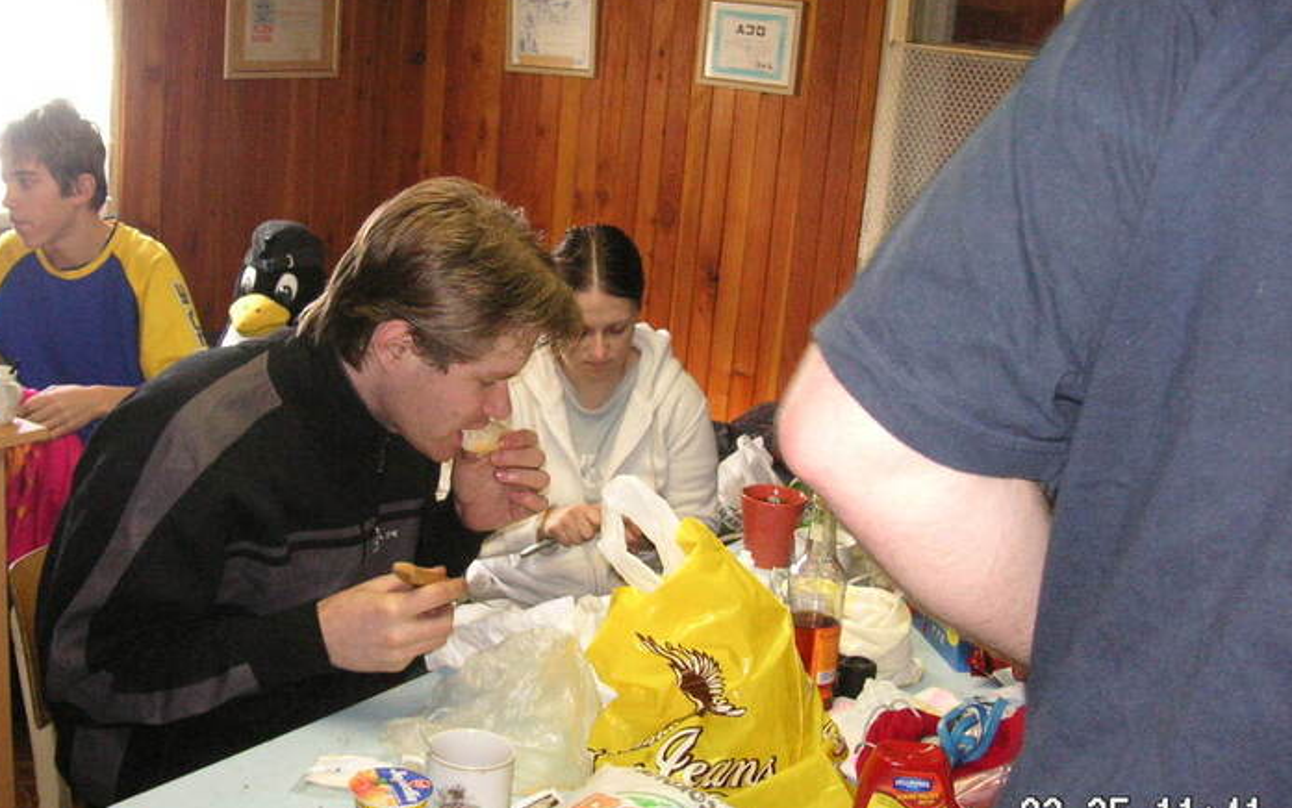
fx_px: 1585
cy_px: 369
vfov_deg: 28.6
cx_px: 625
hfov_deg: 44.3
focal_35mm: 45
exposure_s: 1/45
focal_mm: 6.1
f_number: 2.8
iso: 160
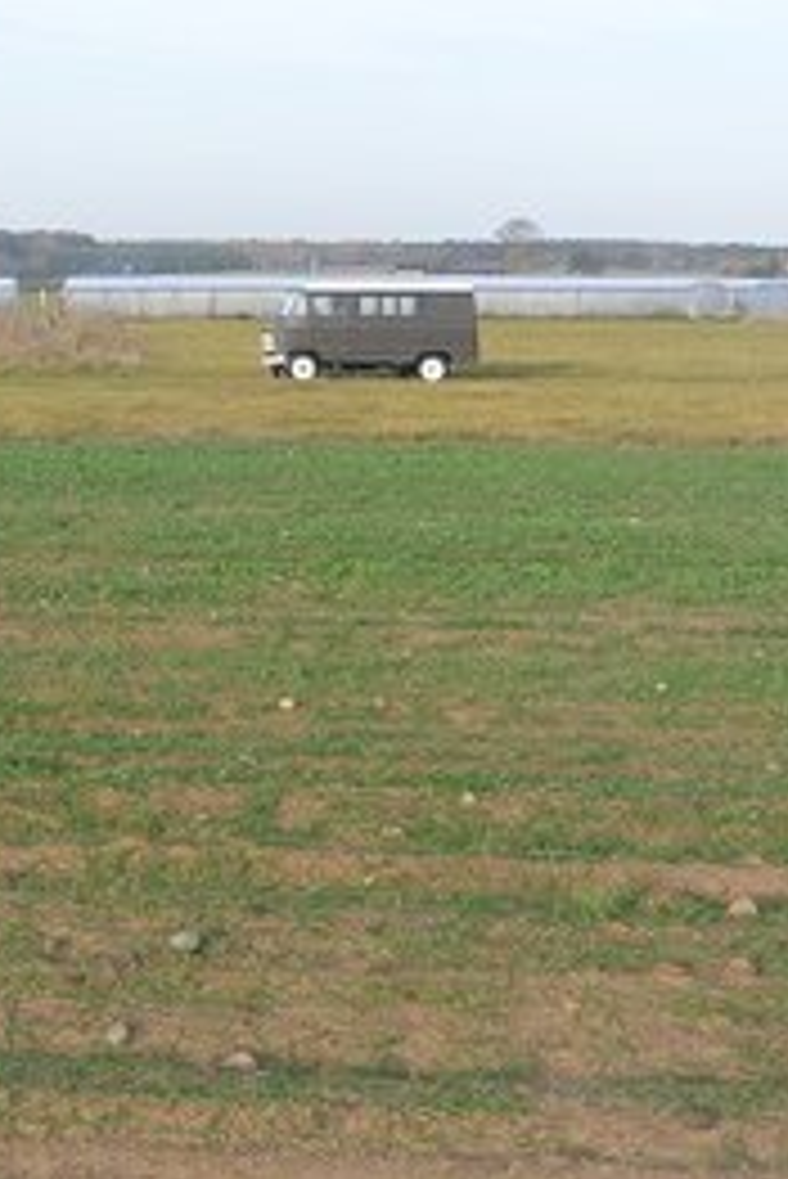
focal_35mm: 55
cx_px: 113
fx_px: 1803
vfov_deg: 36.2
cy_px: 585
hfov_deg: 24.1
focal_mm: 13.5
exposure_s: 1/320
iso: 200
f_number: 4
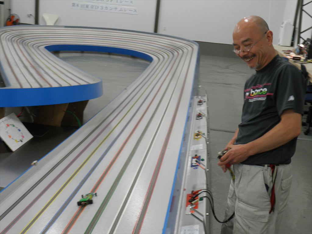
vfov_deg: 29.7
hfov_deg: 38.9
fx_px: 442
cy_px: 117
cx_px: 156
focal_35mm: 49
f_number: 4.2
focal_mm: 8.7
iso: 200
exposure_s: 1/15
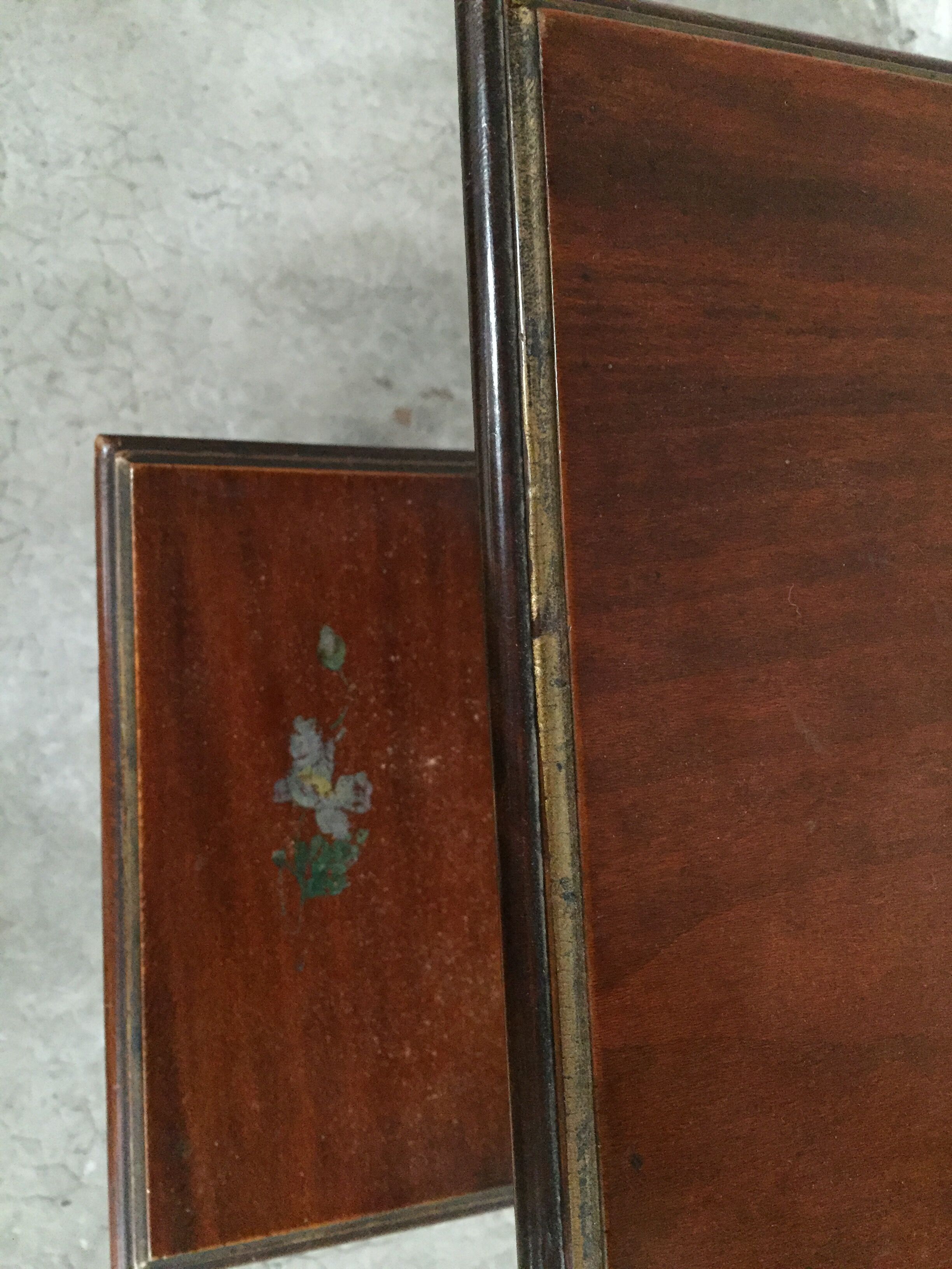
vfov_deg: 61.7
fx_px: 1063
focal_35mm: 29
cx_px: 476
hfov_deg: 48.2
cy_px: 634
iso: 400
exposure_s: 1/17
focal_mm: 4.15
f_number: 2.2
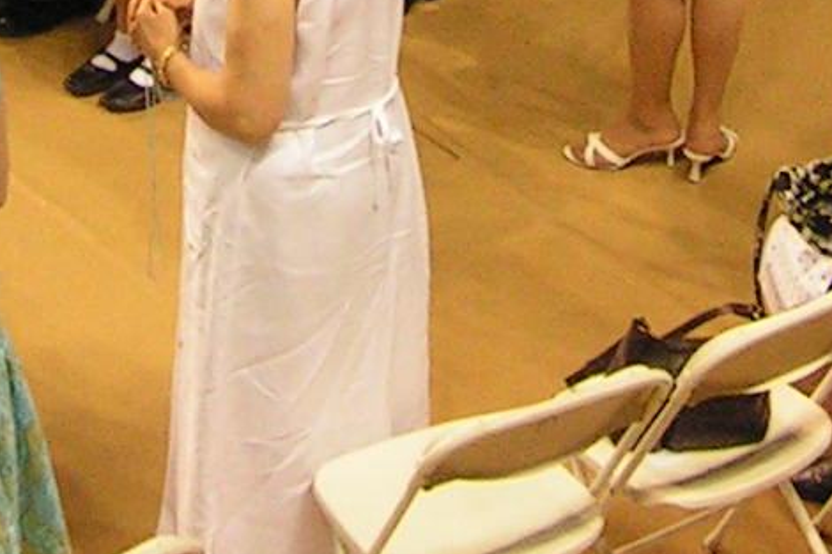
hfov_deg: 10.8
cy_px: -628
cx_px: 368
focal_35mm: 191
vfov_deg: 6.9
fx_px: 4412
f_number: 2.8
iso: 125
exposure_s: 1/40
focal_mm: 6.3
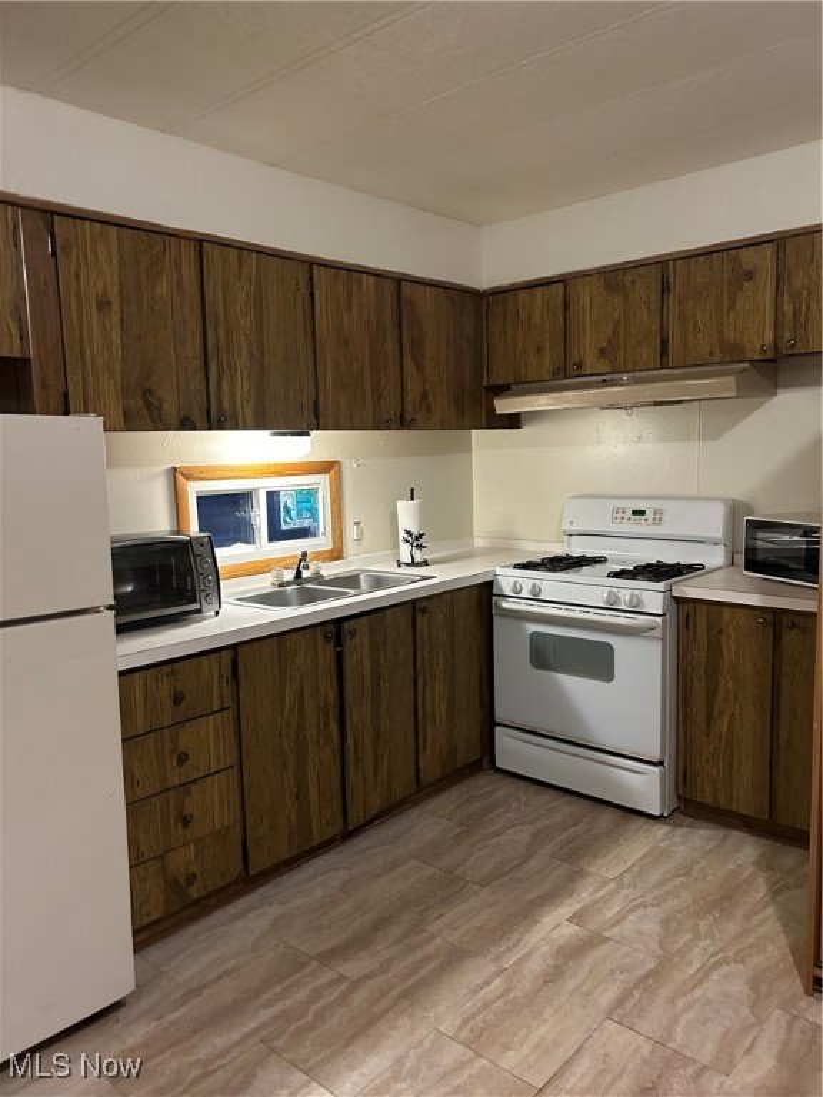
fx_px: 824
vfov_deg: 67.3
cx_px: 412
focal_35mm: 26
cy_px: 548
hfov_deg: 53.1
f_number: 1.5
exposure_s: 1/40
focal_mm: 5.7
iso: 400
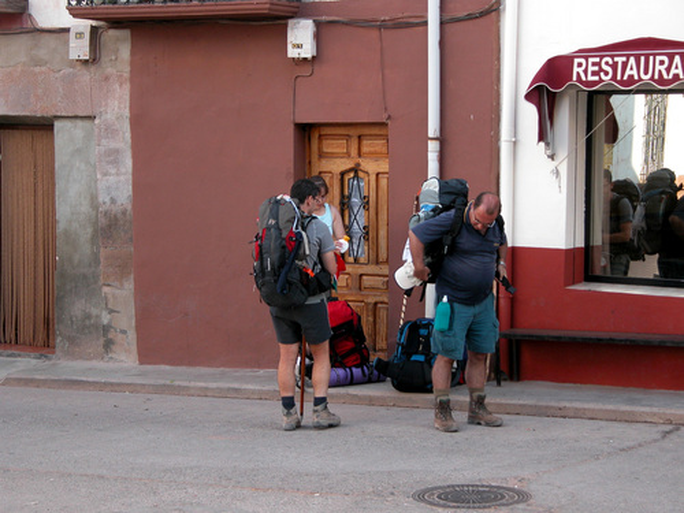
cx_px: 342
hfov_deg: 21.1
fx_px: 1838
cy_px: 256
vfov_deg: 15.9
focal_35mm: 93
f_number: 3.6
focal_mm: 23.7
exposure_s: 1/85.4
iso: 100
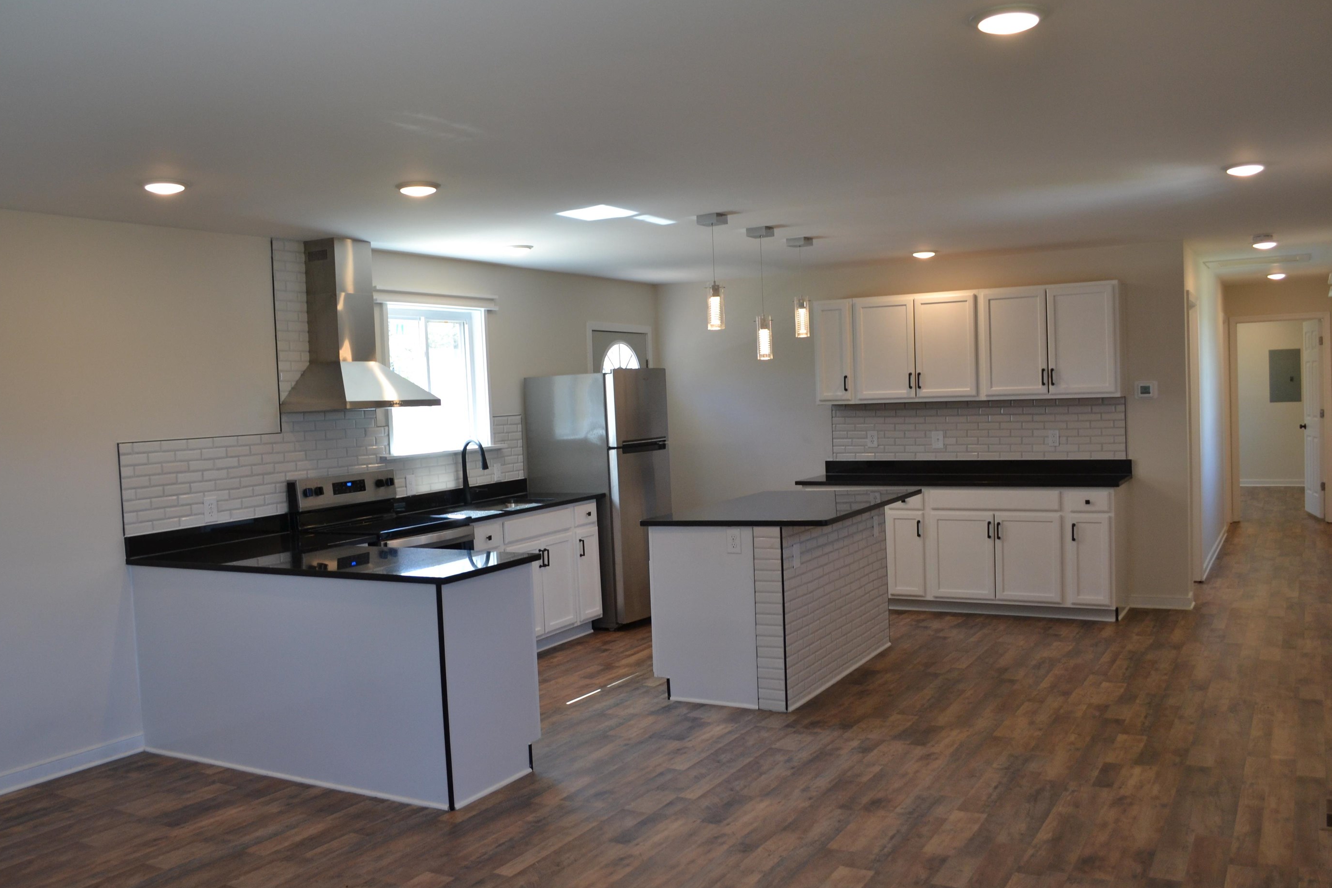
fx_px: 1110
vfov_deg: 43.6
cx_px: 649
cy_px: 451
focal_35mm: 30
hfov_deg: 61.9
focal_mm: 18
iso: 400
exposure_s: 1/100
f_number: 5
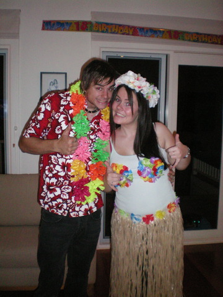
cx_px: 112
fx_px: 326
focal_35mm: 38
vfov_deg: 49.0
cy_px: 148
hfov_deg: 37.7
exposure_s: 1/60
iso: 400
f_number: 3.1
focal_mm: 6.3
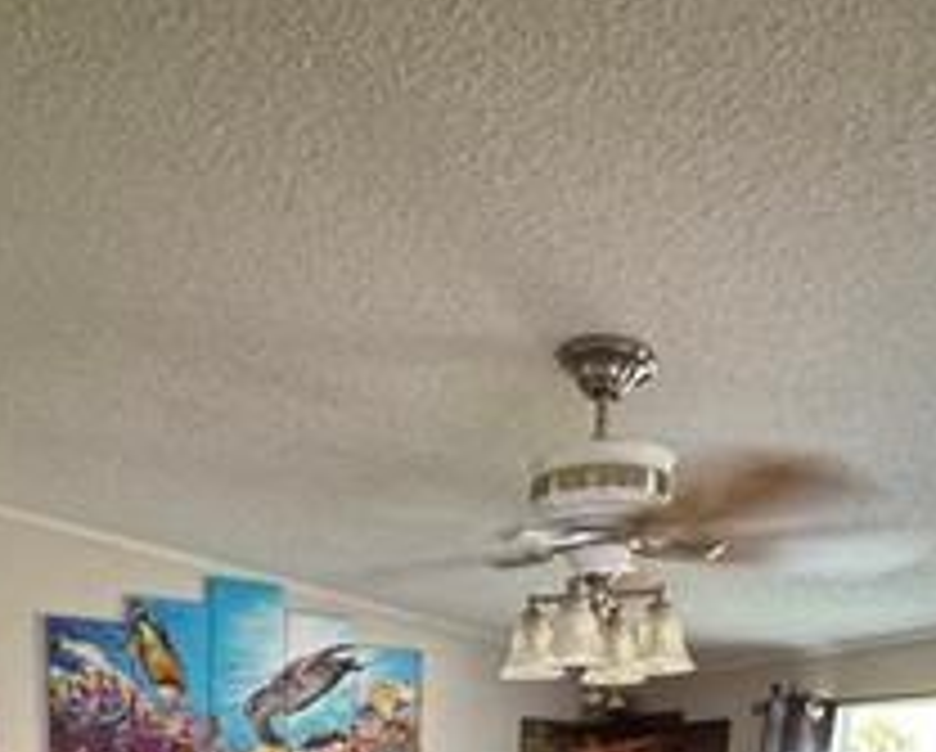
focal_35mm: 42
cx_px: 410
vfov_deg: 28.5
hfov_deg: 43.7
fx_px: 1165
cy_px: 1004
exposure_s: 1/40
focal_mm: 2.22
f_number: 2.2
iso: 1250
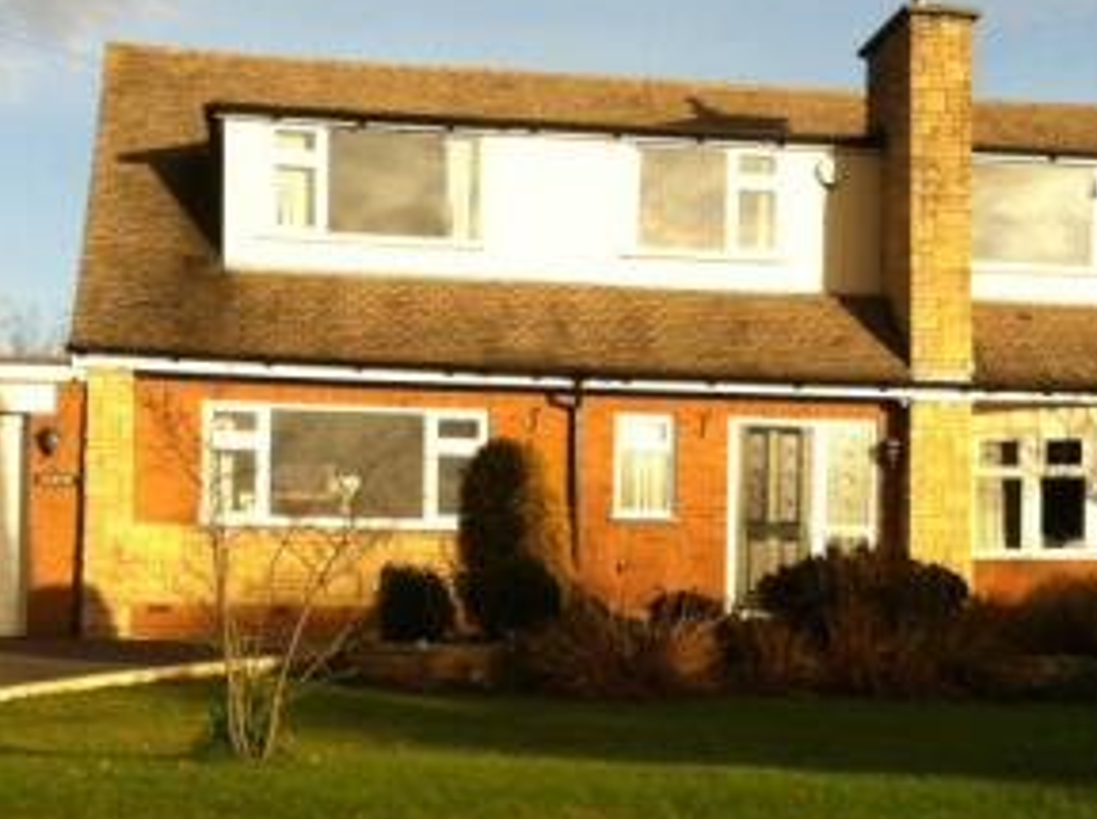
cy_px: 600
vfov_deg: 20.5
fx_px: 2246
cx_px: 623
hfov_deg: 27.4
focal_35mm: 71
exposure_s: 1/642
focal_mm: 3.85
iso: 80
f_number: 2.8
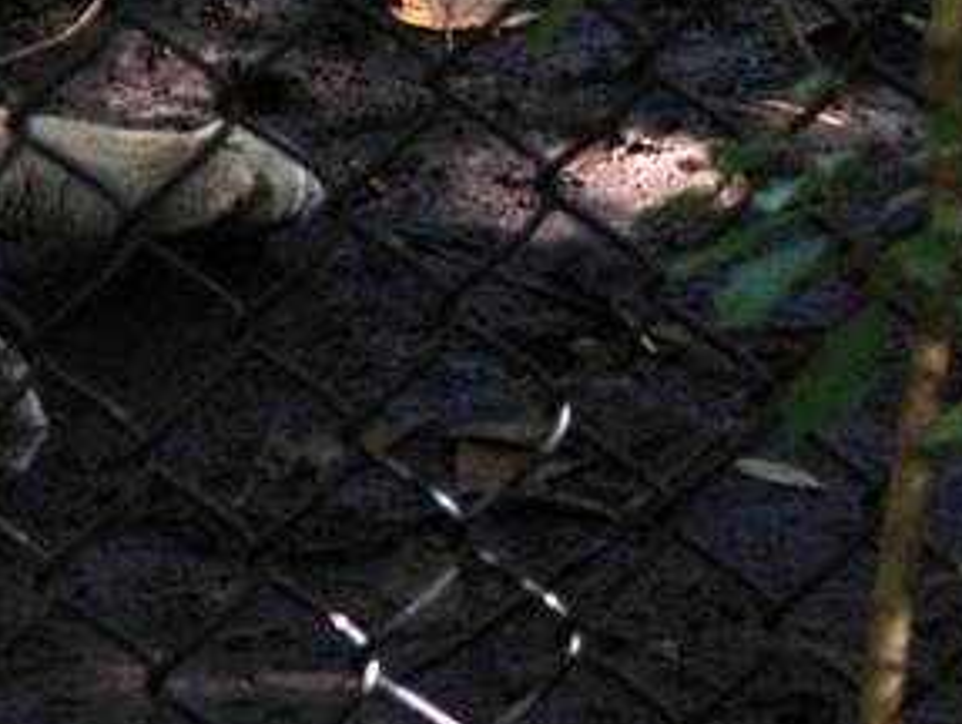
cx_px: -654
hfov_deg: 3.1
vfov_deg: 2.4
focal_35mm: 627
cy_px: -109
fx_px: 17447
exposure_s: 1/160
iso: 400
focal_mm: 78
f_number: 4
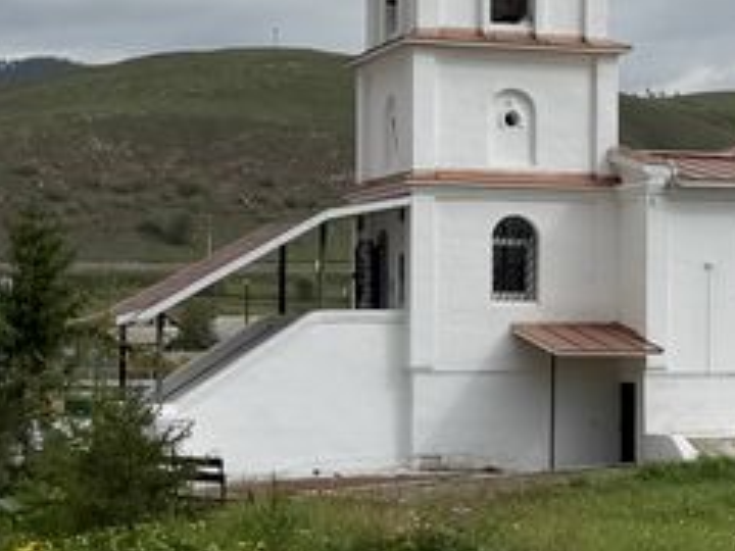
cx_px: 802
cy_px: 21
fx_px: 2548
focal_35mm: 120
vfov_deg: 12.2
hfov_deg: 16.0
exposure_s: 1/4049
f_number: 1.78
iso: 80
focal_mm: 6.76
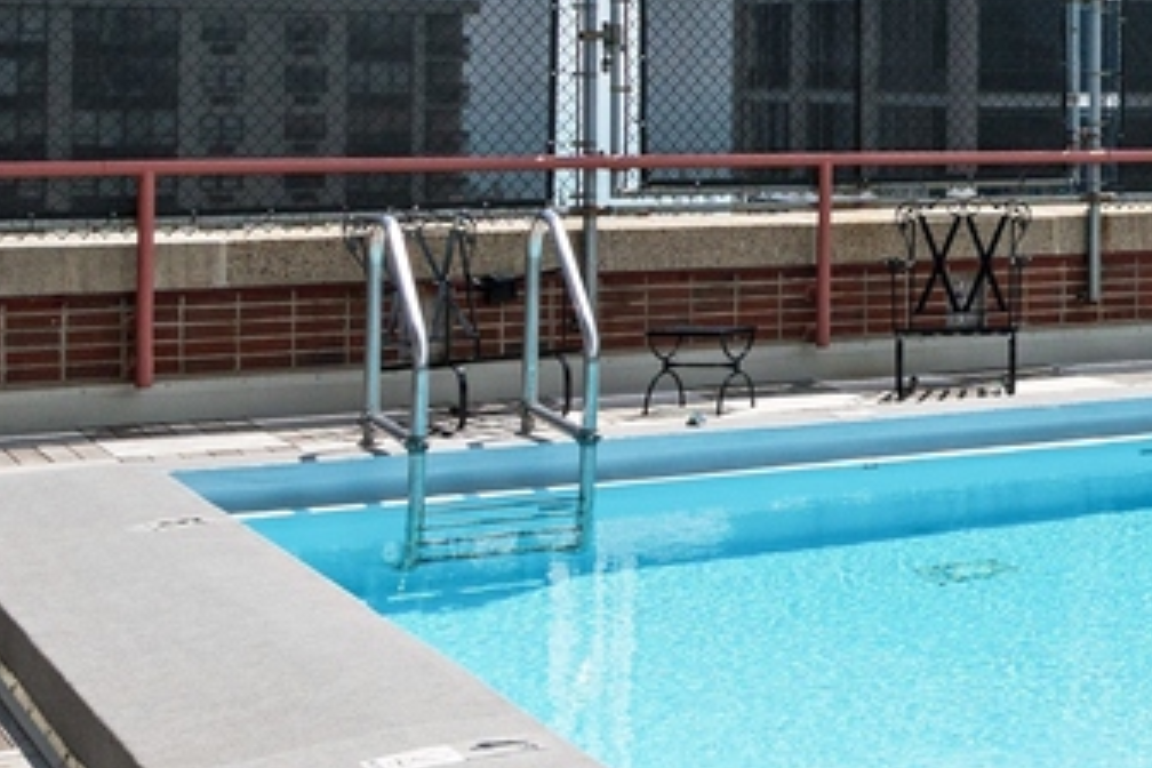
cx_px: 2069
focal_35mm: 82
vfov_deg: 16.4
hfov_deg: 19.0
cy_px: 45
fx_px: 2624
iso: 200
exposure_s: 1/1250
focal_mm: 17
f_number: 8
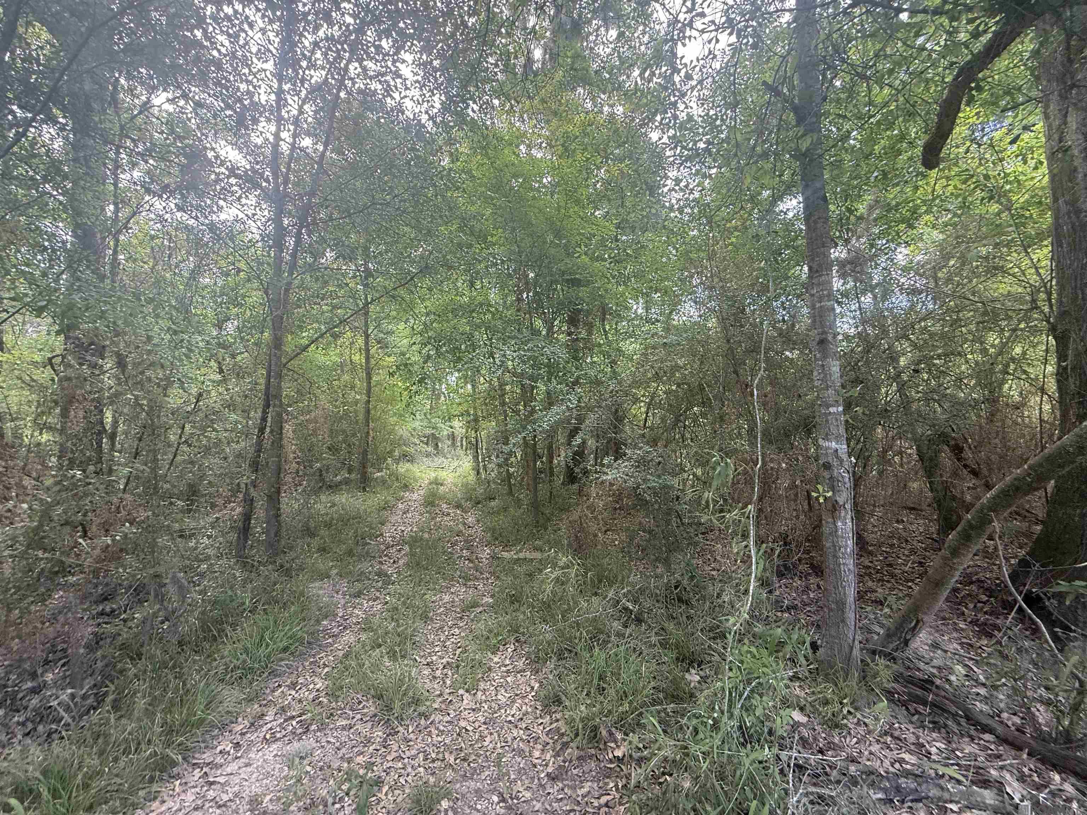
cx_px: 544
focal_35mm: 14
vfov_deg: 85.7
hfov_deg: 102.1
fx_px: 440
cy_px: 408
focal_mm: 2.22
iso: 160
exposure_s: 1/99
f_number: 2.2
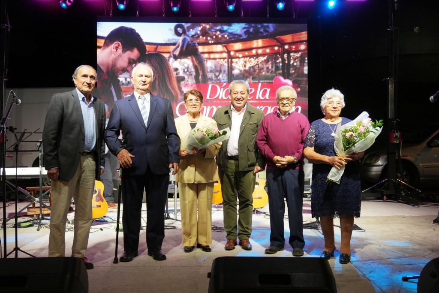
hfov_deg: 51.3
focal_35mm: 38
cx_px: 220
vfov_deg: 35.5
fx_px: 457
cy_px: 146
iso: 200
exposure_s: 1/30
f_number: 4.5
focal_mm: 25
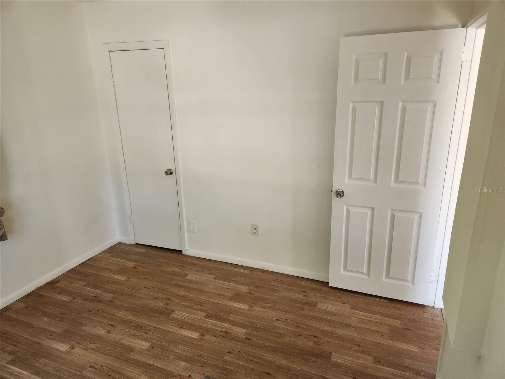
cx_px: 252
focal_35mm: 23
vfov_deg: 58.9
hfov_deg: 73.9
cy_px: 190
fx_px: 336
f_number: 1.8
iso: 125
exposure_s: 1/180
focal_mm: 5.4
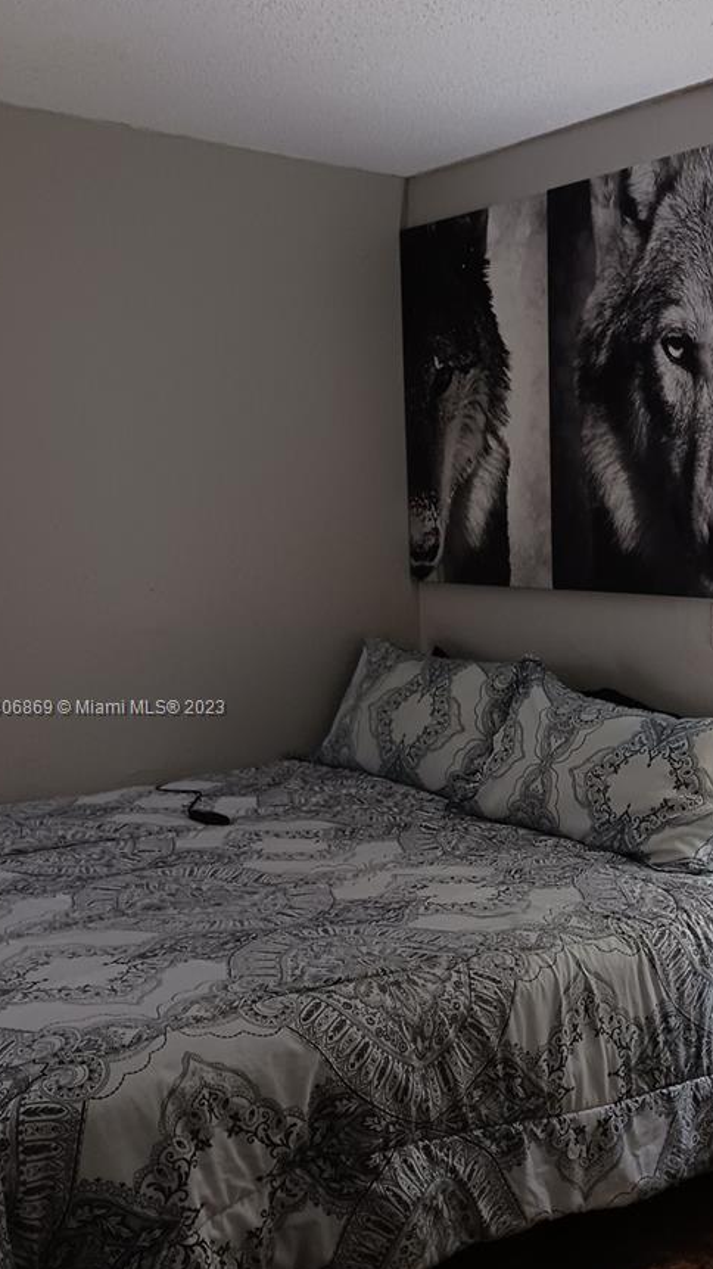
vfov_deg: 49.3
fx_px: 1379
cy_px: 709
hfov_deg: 28.1
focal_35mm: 41
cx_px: 619
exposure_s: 1/30
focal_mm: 4
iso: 200
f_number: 1.8
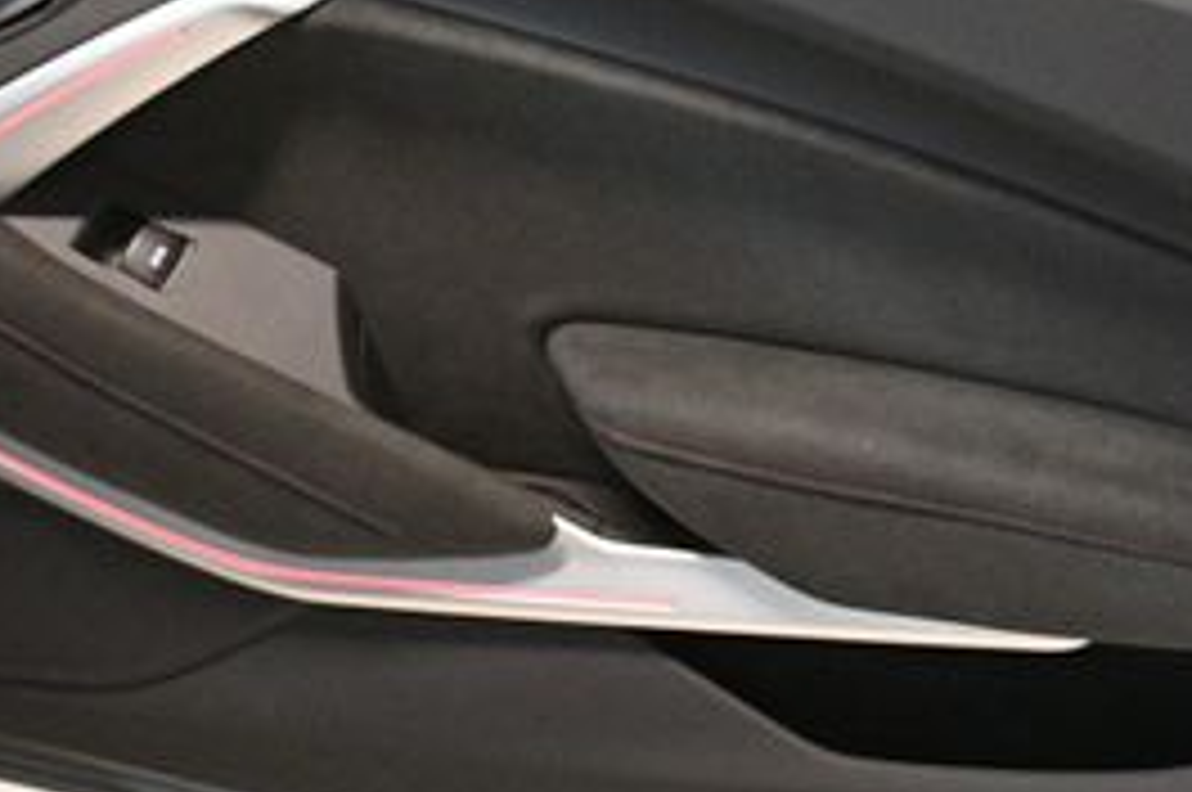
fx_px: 2877
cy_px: 270
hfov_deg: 23.4
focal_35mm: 87
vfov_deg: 15.6
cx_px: 598
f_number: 3.8
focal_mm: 24
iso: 3200
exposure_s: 1/100
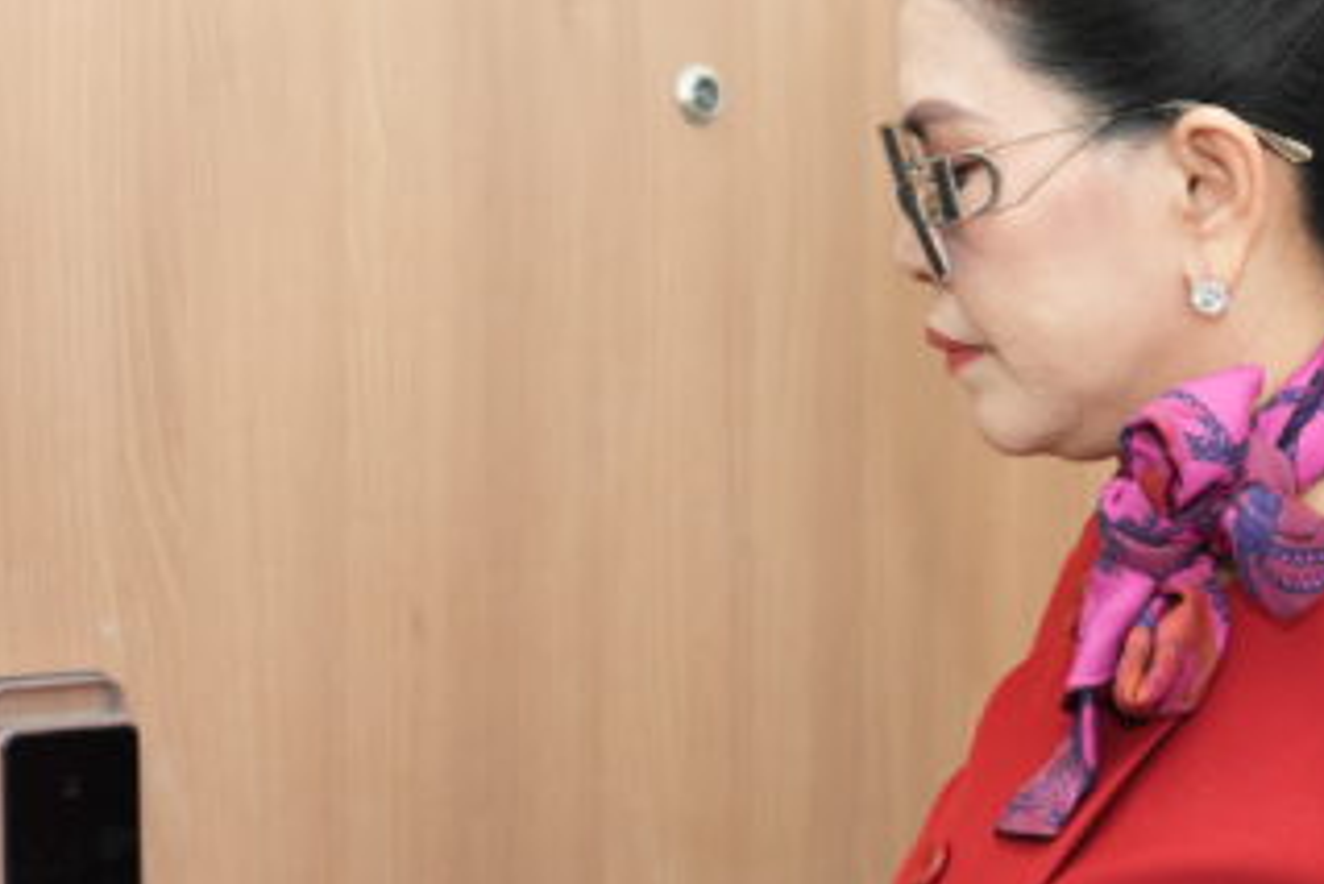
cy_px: 550
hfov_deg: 26.2
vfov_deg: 17.7
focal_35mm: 77
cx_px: 519
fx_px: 2833
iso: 500
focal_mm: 24
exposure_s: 1/160
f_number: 4
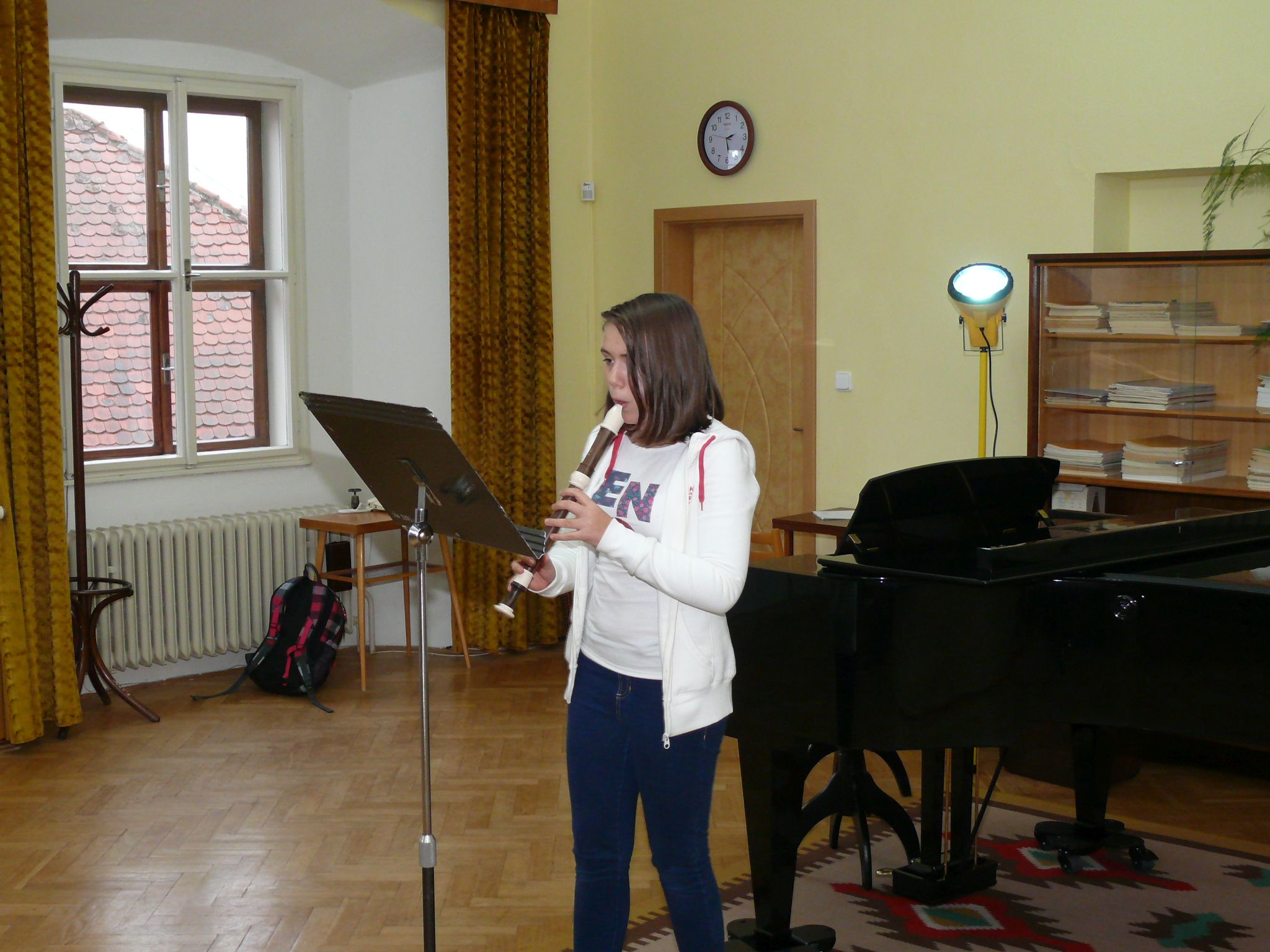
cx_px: 635
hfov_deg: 40.4
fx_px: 1724
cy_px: 476
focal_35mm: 47
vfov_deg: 30.9
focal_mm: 8.9
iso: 200
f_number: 2.8
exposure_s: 1/30
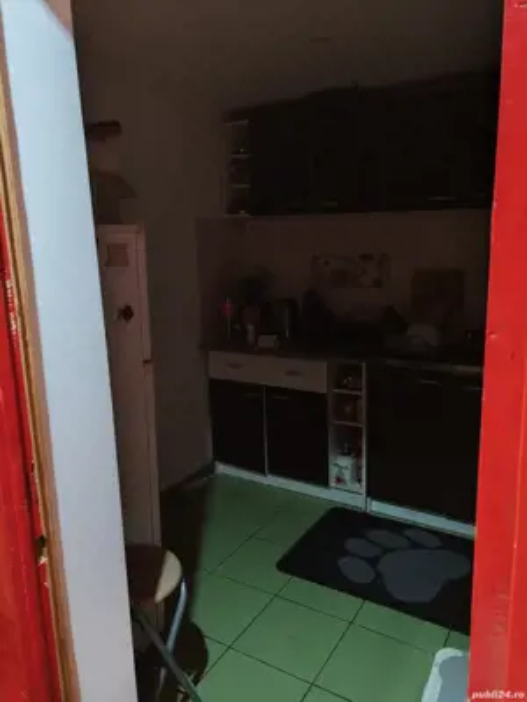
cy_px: 351
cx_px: 264
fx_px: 548
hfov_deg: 51.4
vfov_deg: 65.3
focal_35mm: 27
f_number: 1.9
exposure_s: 1/50
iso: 2000
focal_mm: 6.12
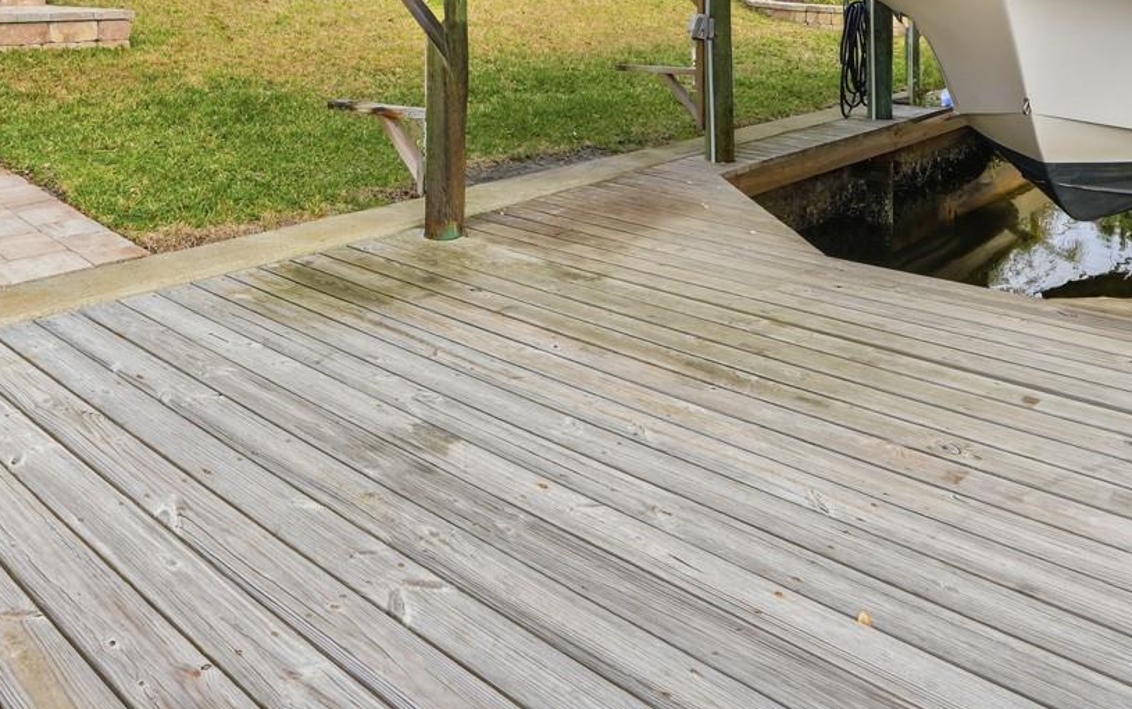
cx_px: 426
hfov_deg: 58.9
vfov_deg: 35.2
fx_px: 988
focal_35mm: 32
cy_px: -23
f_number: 8
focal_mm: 16
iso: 160
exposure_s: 1/4000
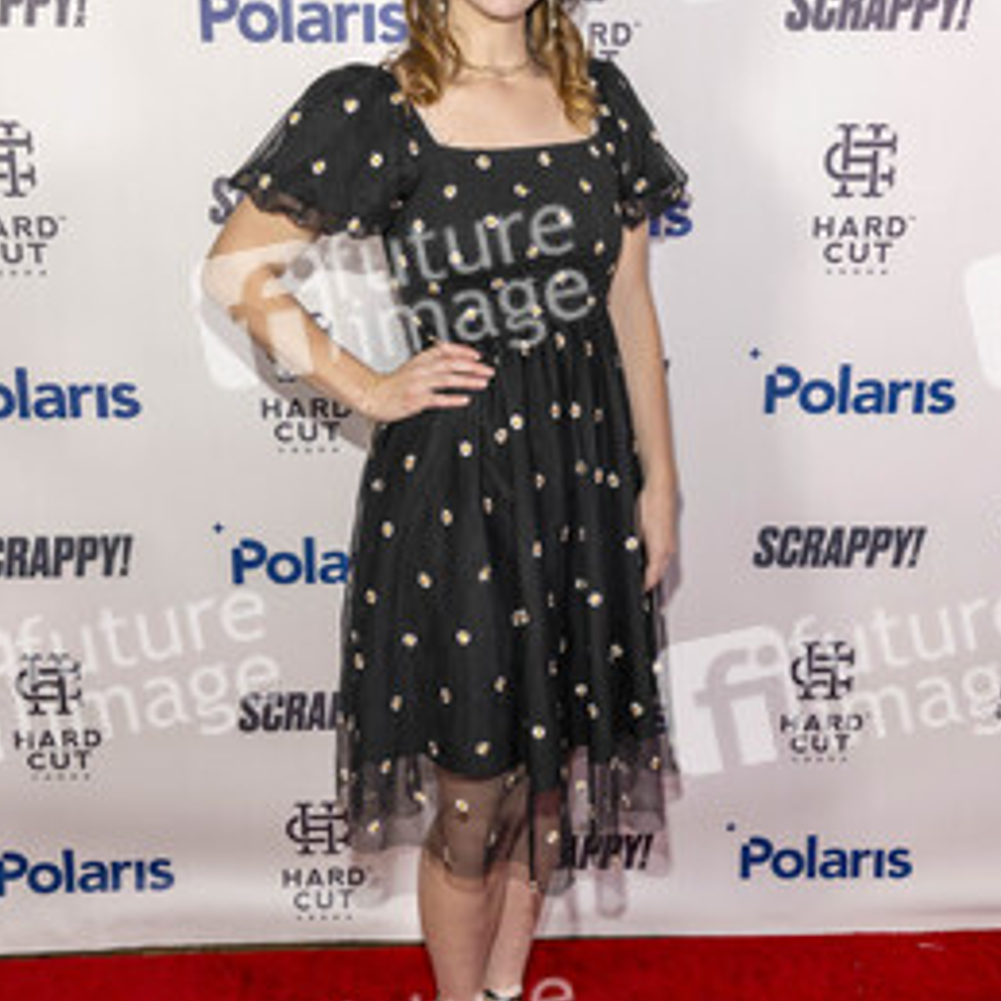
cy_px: 491
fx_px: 1243
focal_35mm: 38
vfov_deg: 43.9
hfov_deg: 43.9
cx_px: 502
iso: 800
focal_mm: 29
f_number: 5
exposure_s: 1/200
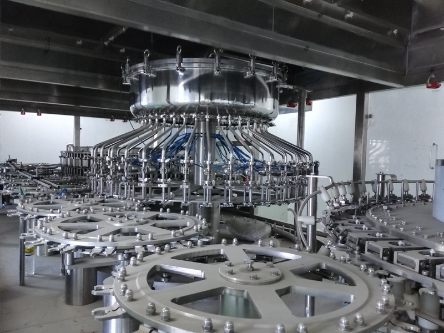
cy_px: 166
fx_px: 359
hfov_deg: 63.4
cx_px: 222
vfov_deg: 49.7
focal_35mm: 28
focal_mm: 2.96
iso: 283
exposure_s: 1/33
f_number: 2
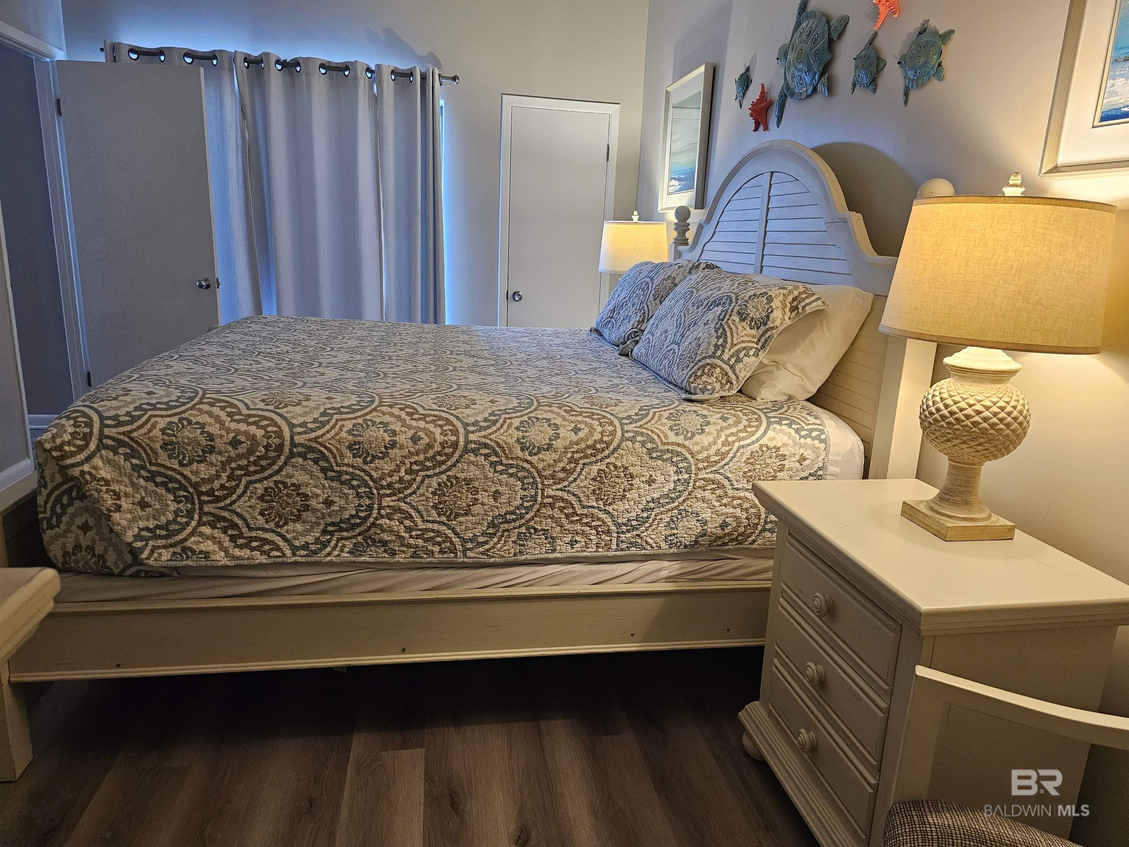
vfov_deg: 58.9
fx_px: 750
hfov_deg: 73.9
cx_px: 564
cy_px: 424
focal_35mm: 23
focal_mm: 6.3
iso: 640
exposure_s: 1/120
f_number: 1.7
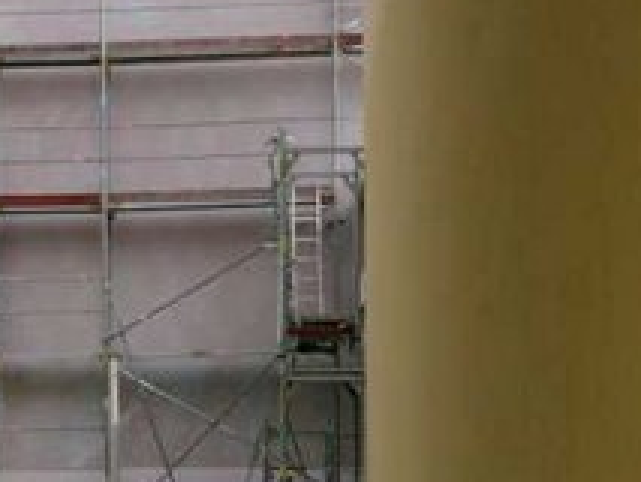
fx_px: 1927
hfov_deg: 18.8
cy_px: 590
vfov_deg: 13.8
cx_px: 169
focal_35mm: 104
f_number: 5
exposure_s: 1/500
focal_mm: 7.6
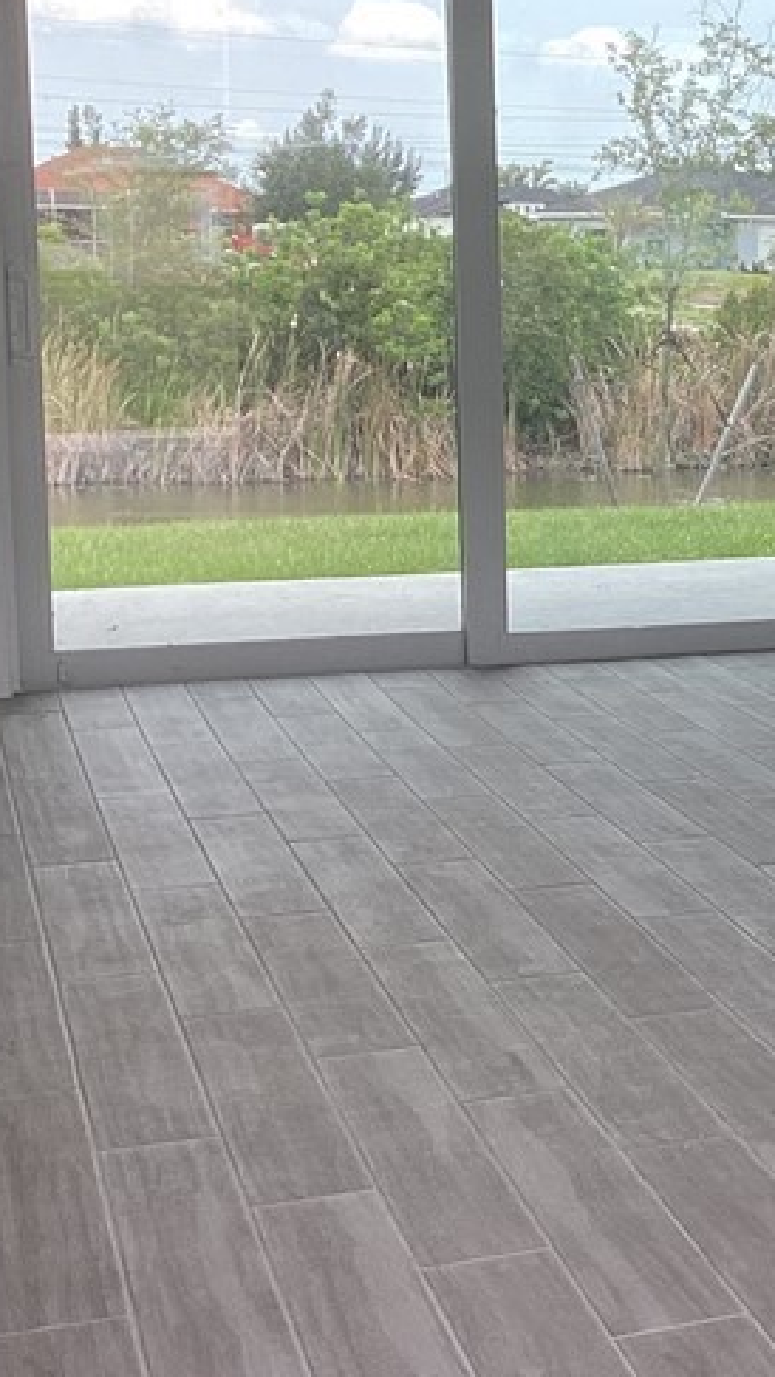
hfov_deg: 15.1
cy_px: 563
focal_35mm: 71
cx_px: 1318
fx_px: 2593
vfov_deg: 29.7
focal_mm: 3.3
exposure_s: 1/120
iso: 25
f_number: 2.4
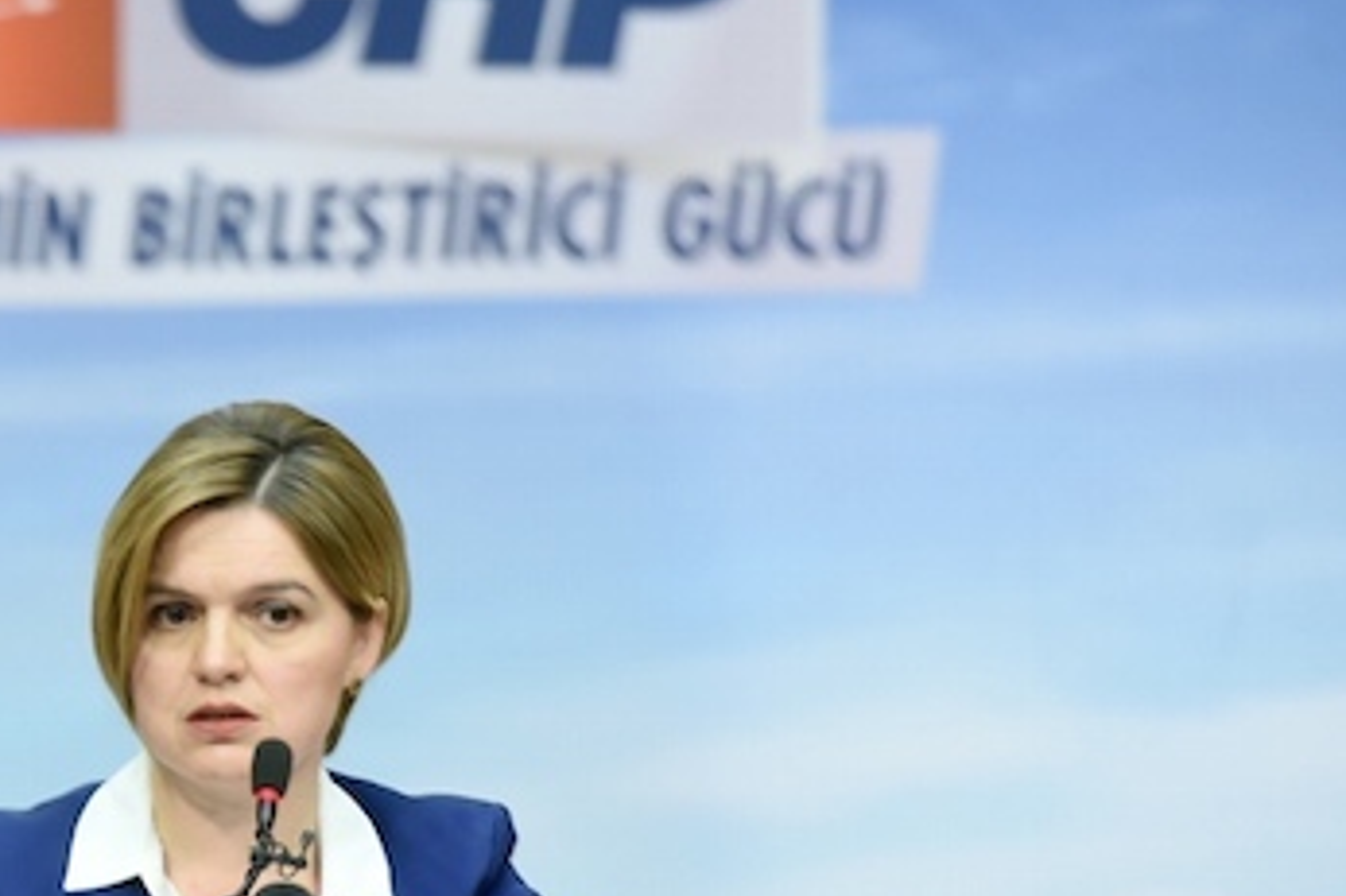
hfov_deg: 4.8
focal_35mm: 426
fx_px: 15919
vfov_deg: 3.2
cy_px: 531
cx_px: -58
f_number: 4
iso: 2500
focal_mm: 200
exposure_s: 1/320
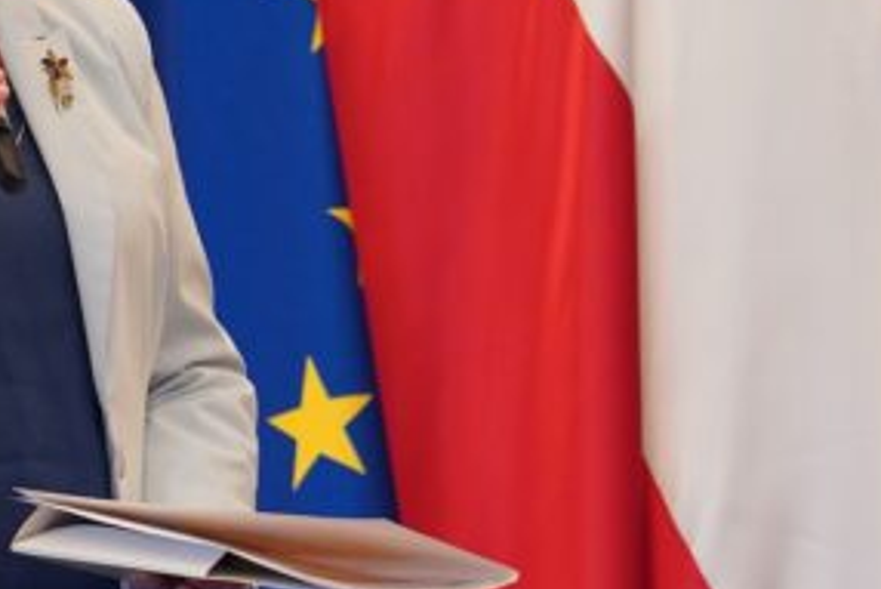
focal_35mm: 717
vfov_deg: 1.9
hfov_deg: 2.9
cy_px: 517
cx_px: 37
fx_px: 17555
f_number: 4
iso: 2500
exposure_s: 1/250
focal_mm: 200
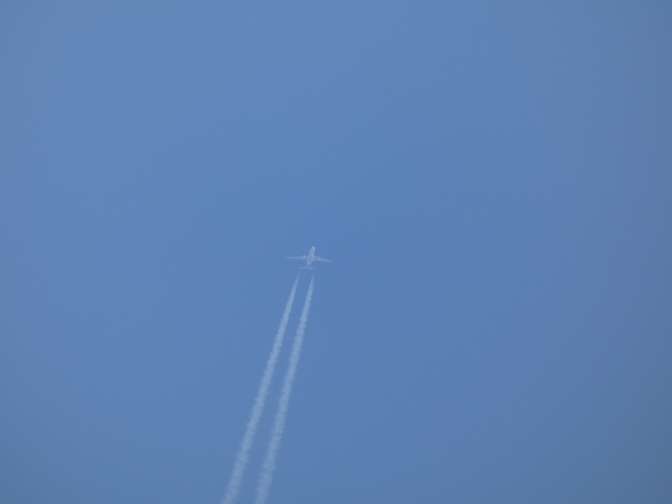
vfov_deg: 1.2
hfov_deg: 1.7
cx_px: 336
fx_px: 23296
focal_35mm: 1200
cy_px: 252
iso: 80
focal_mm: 215
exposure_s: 1/500
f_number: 5.9
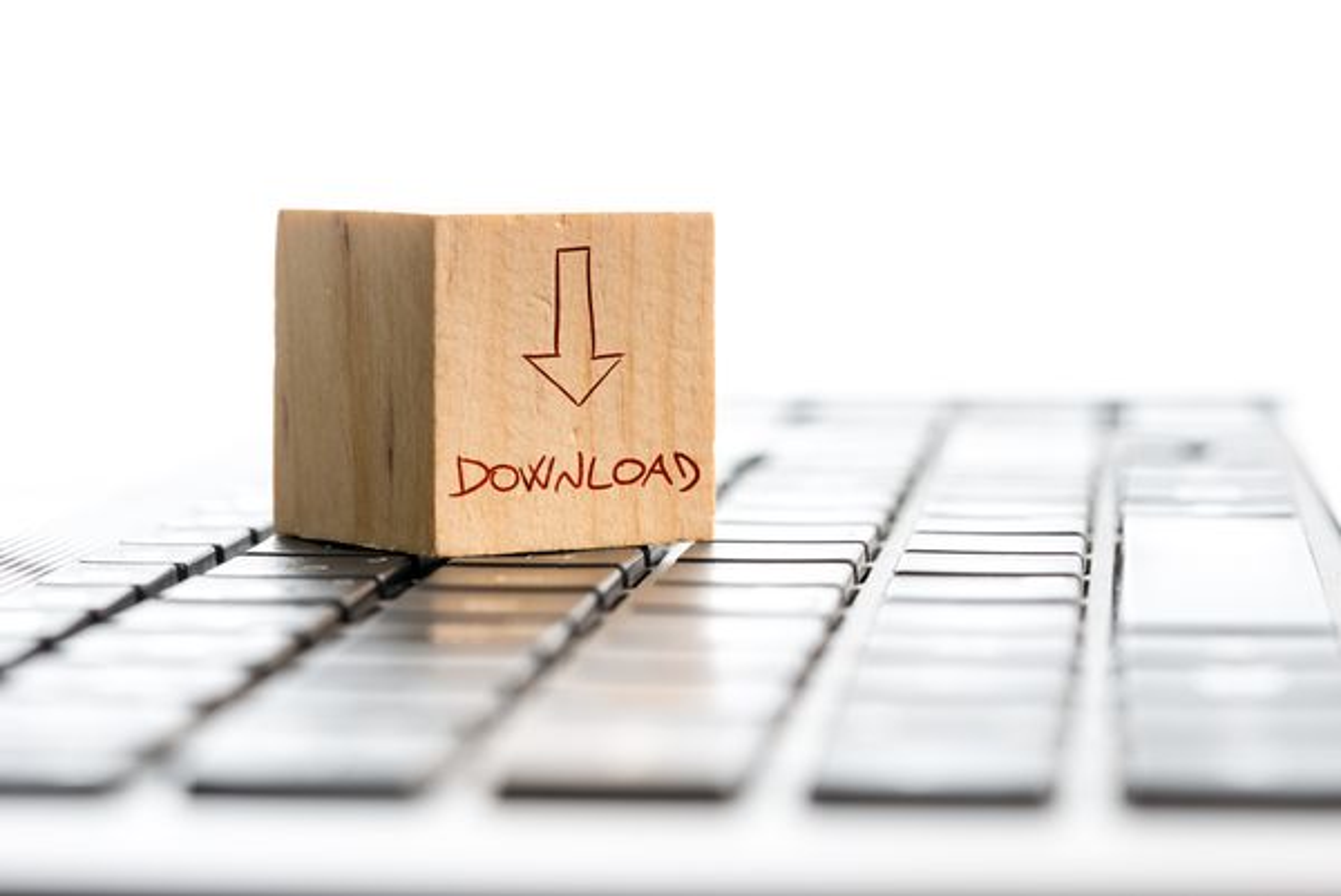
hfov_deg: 19.4
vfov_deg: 13.1
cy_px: 448
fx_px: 3914
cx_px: 670
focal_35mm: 105
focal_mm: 105
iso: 100
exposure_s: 1/250
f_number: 11
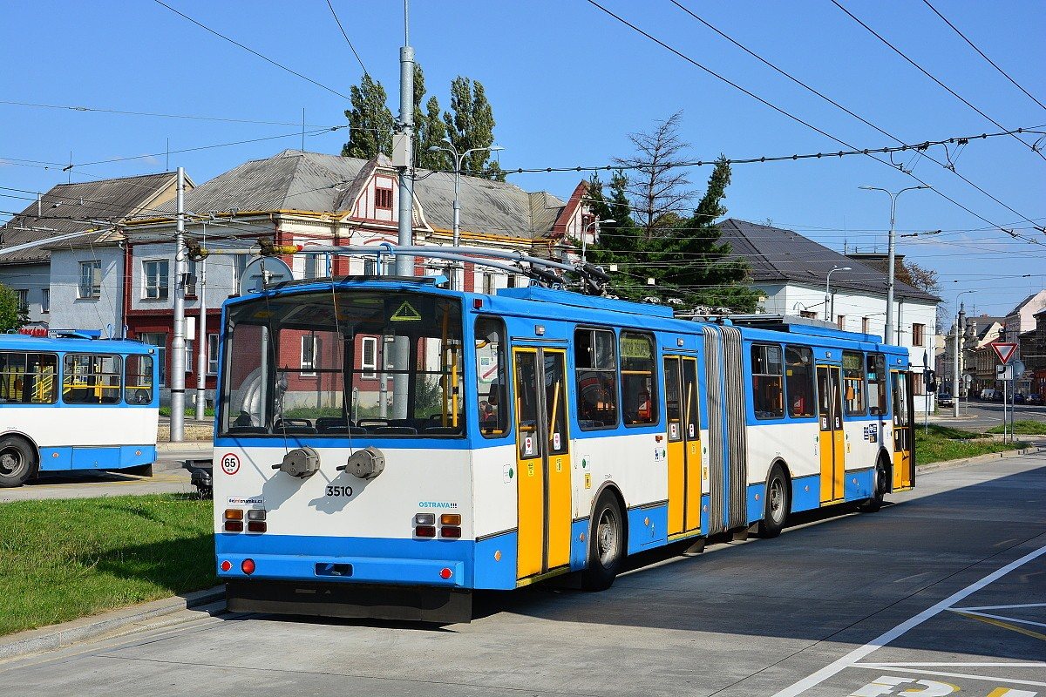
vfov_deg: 23.8
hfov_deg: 35.1
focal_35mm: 57
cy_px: 348
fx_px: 1656
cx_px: 523
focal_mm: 38
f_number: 9
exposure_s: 1/640
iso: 200
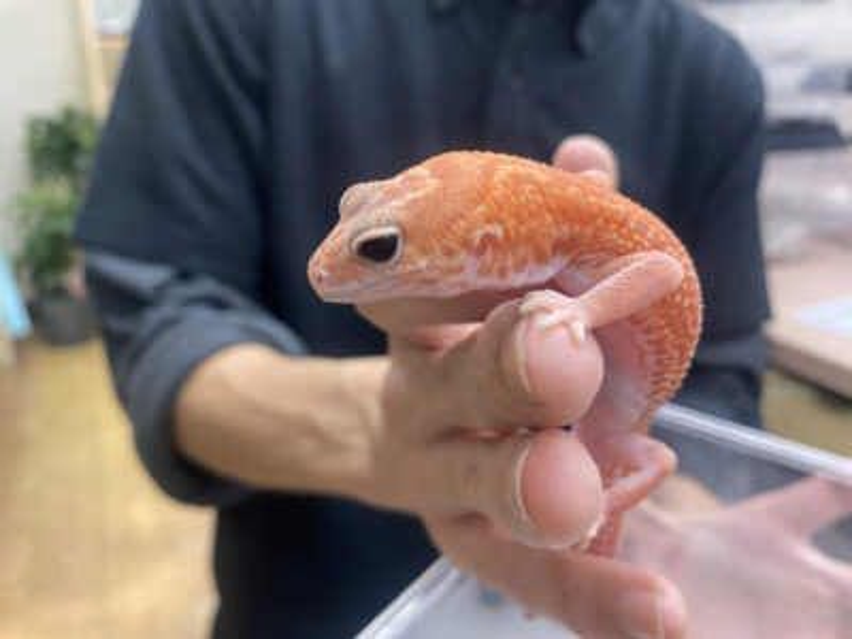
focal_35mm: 25
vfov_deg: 54.9
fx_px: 615
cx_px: 426
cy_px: 320
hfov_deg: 69.4
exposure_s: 1/50
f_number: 1.8
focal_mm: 4.25
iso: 125
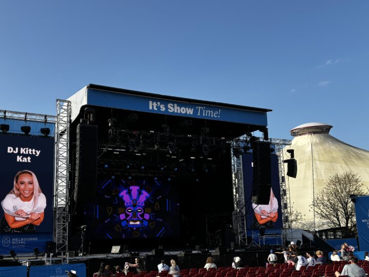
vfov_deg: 38.4
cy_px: 174
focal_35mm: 37
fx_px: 394
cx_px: 164
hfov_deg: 50.0
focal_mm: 5.96
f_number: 1.6
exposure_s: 1/1912
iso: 50
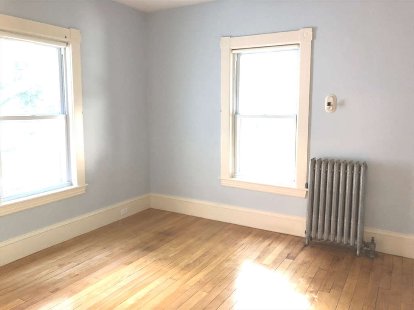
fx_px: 335
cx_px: 207
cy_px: 155
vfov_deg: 49.7
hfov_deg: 63.4
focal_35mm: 28
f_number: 1.8
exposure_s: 1/15
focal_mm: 3.99
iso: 100
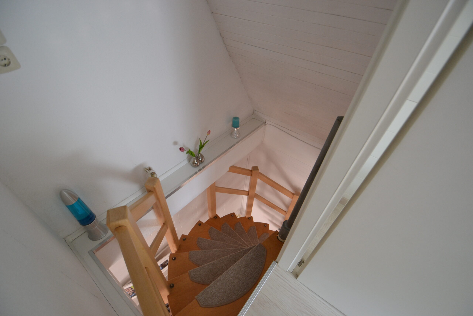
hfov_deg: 100.4
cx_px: 236
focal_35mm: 15
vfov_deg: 77.3
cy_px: 158
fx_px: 197
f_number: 3.5
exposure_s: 1/60
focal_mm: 10
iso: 640
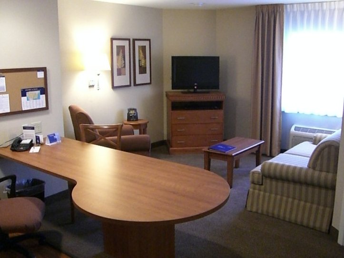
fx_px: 378
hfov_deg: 49.0
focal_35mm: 38
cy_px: 129
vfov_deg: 37.7
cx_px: 172
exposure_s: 1/80
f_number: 2.7
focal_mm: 6.2
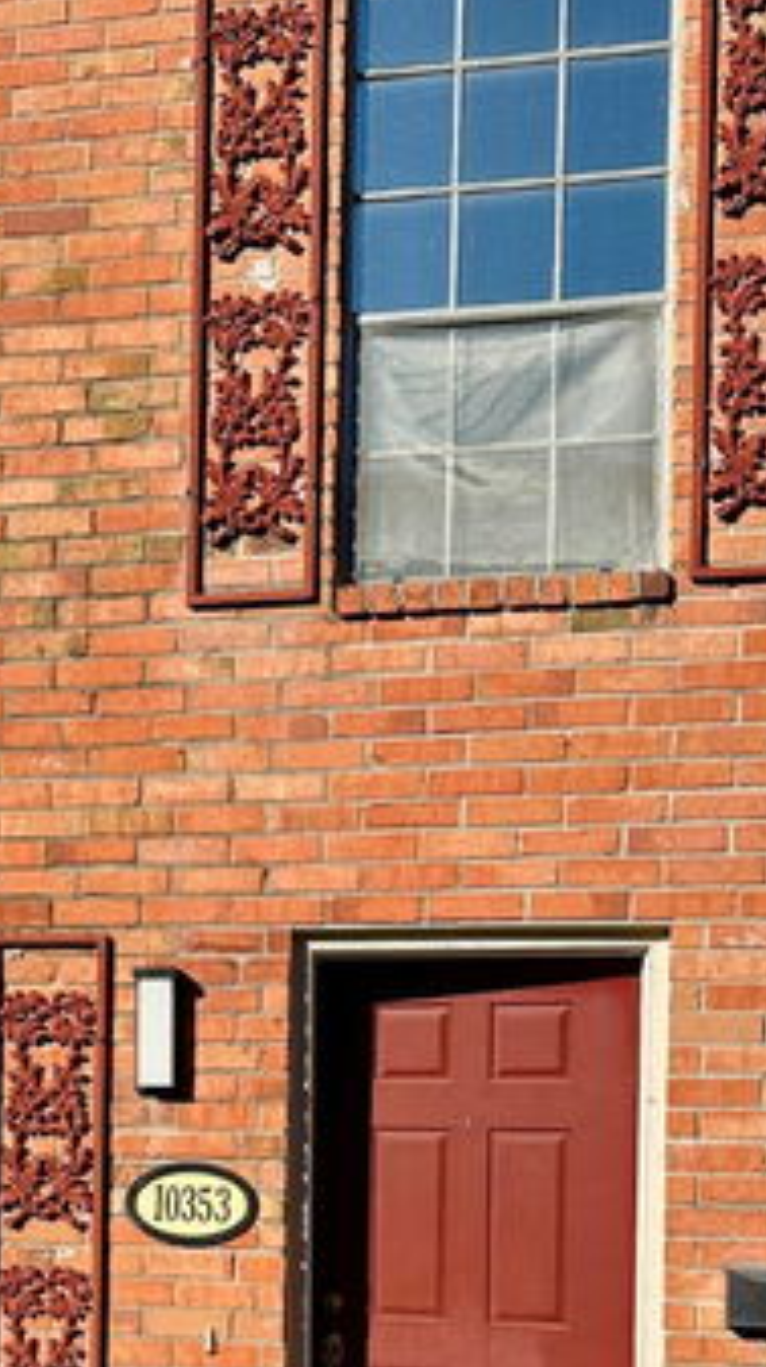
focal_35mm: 53
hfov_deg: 21.8
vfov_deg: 37.5
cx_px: 4
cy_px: 1132
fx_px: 1918
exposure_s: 1/7042
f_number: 1.78
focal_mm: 6.86
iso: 80
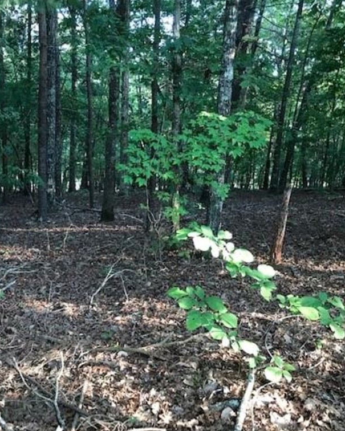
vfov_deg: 49.1
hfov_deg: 39.9
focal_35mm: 37
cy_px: 218
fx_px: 472
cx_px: 135
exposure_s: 1/30
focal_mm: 3.99
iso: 32
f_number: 1.8
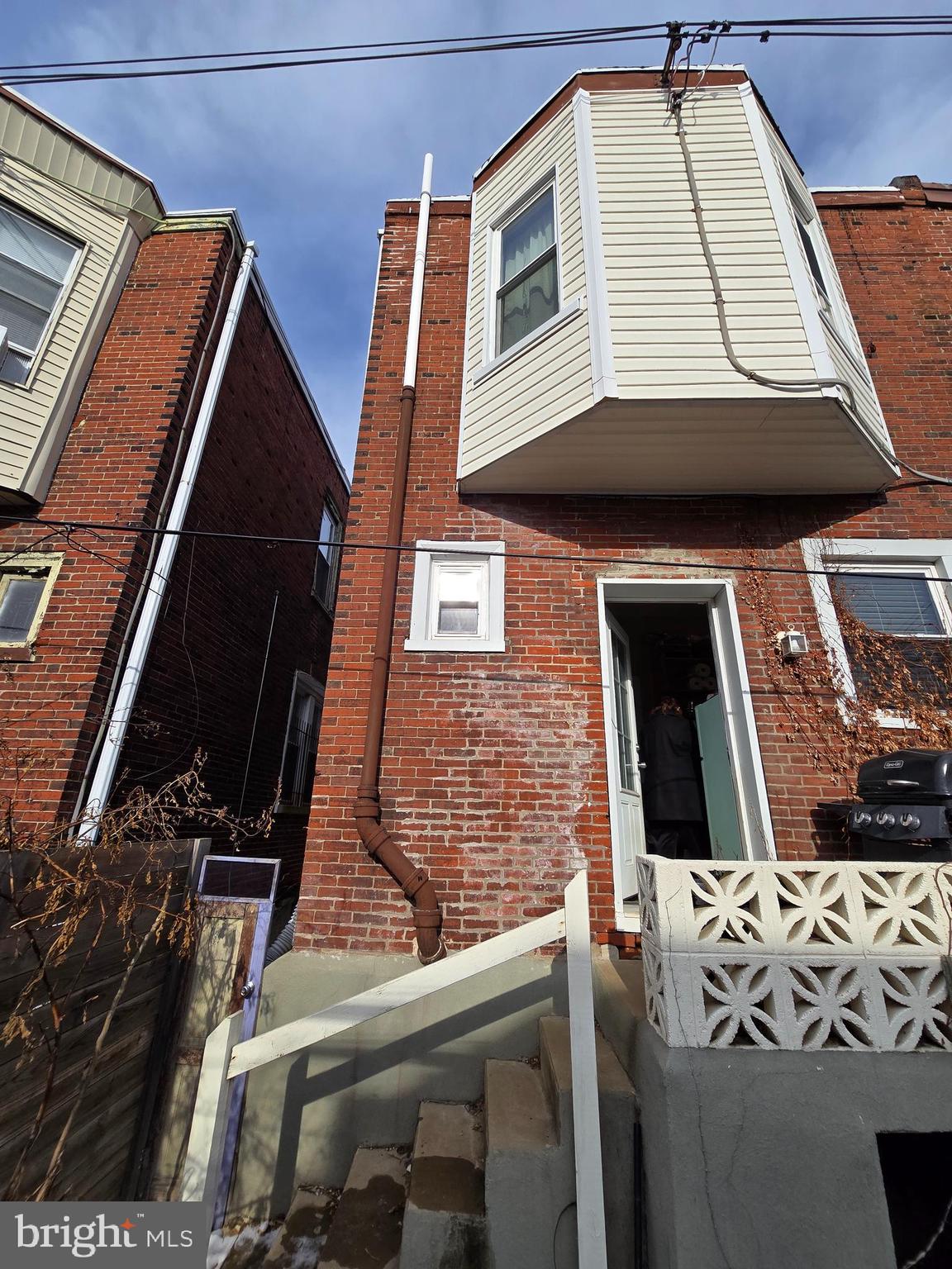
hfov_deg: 89.9
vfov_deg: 106.2
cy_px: 634
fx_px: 477
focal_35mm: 13
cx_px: 476
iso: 50
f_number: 2.2
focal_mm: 2.2
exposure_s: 1/2664
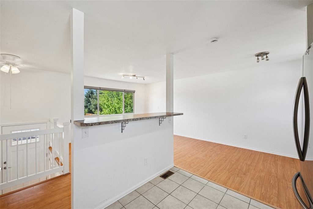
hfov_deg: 100.4
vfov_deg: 77.3
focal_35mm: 15
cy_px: 104
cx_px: 156
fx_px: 130
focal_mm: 15
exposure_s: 1/4
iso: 100
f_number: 11
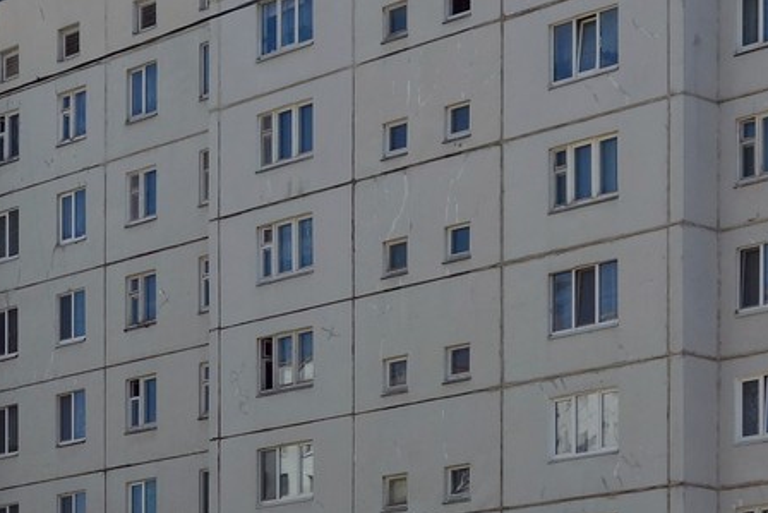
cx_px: 139
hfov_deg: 16.3
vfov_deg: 11.0
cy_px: 333
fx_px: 2667
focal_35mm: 125
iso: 125
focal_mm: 14.75
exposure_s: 1/500
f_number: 5.6
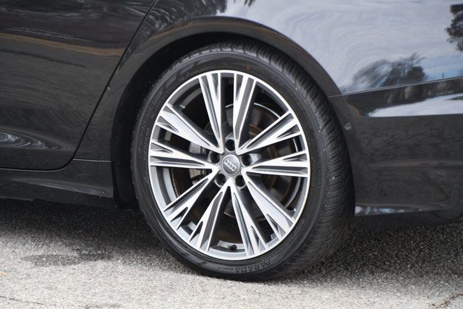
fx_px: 2020
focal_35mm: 157
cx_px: 232
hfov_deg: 13.1
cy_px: 154
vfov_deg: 8.7
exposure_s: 1/250
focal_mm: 105
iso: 400
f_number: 5.6
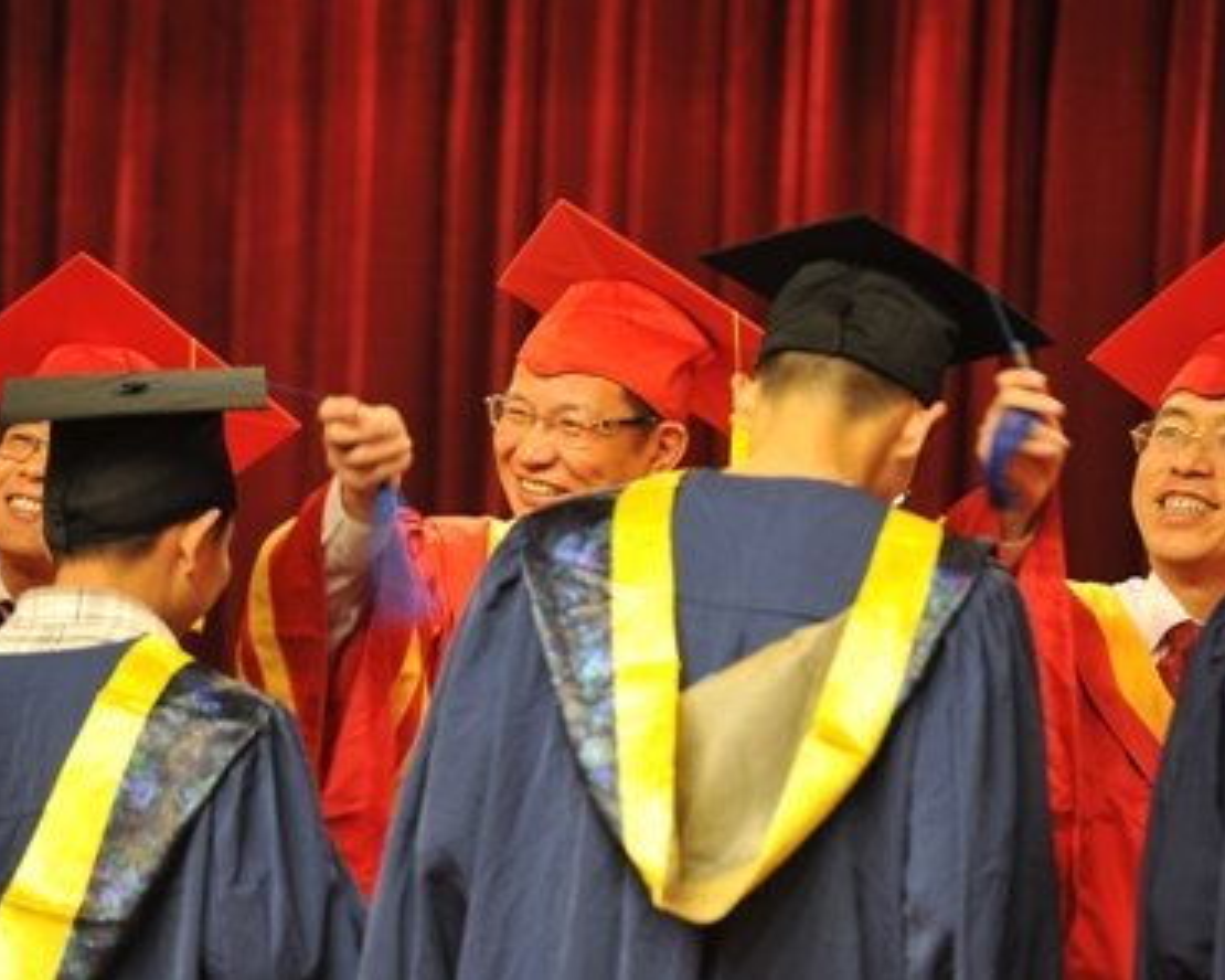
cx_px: 596
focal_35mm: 228
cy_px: 488
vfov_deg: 6.8
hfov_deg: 8.5
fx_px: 8266
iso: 1400
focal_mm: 200
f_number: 3.2
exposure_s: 1/50
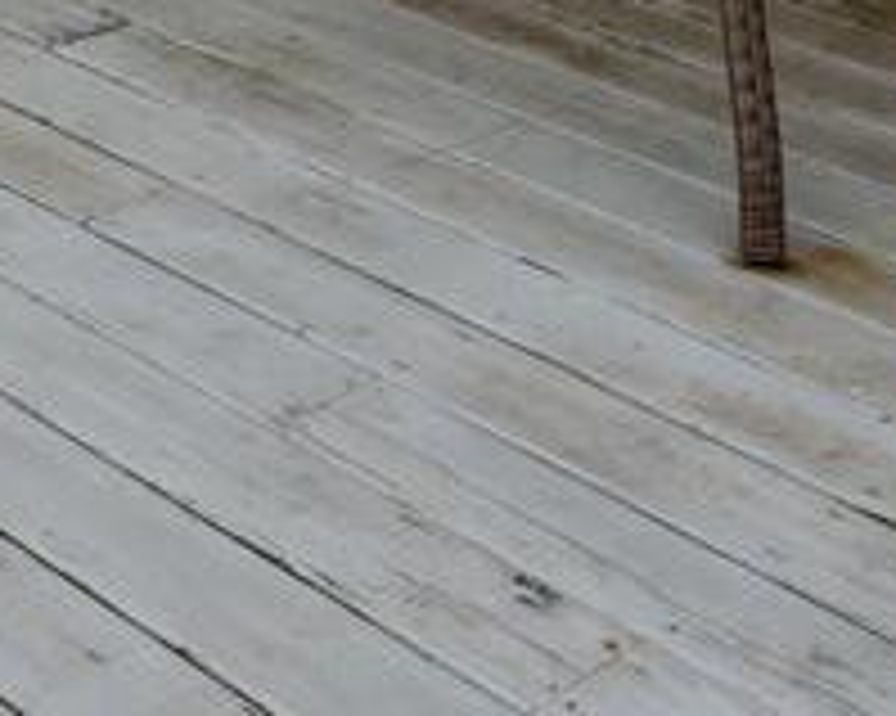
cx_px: 23
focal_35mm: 95
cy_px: -905
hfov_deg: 19.6
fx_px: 2518
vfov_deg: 13.0
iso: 400
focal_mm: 14
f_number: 9
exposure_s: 1/40
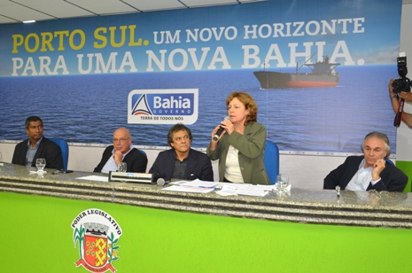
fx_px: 360
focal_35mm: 32
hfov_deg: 59.6
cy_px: 136
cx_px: 206
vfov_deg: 41.5
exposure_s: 1/60
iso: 800
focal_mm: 21
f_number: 3.8
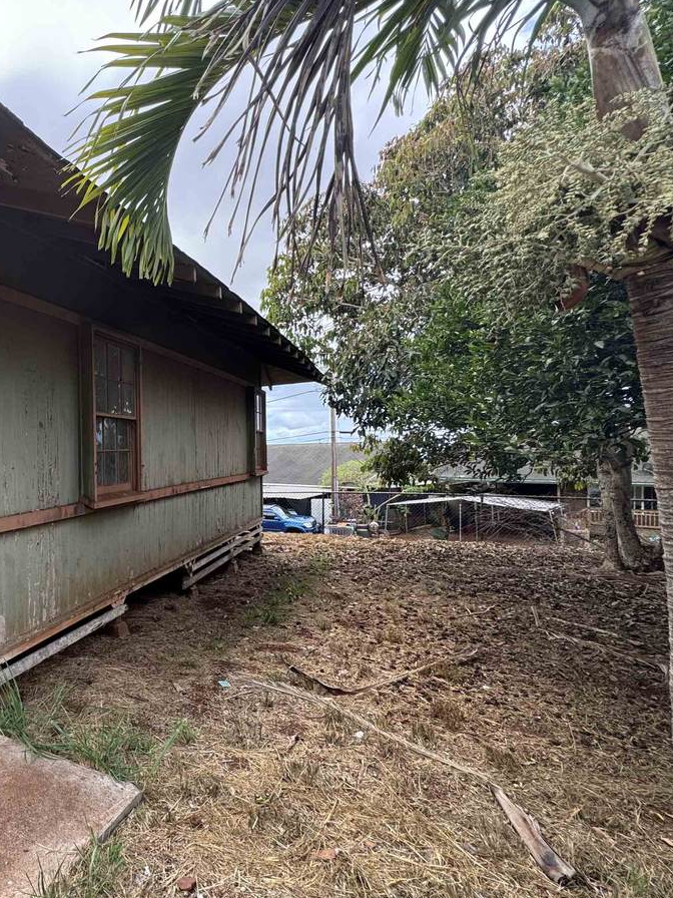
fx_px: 518
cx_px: 37
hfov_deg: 54.9
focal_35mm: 20
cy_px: 461
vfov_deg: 81.7
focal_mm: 2.22
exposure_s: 1/238
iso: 40
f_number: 2.2
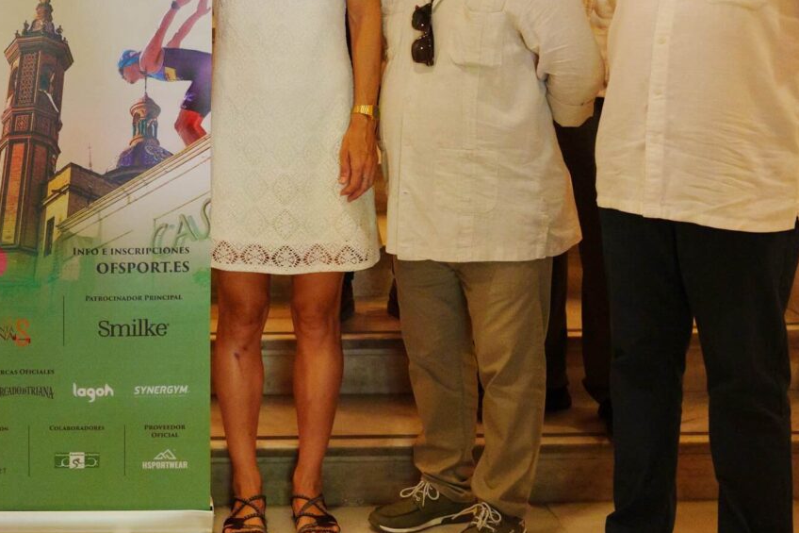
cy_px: 75
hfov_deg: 25.5
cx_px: 78
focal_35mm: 77
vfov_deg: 17.5
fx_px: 1709
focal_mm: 34
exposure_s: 1/160
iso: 3200
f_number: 3.5
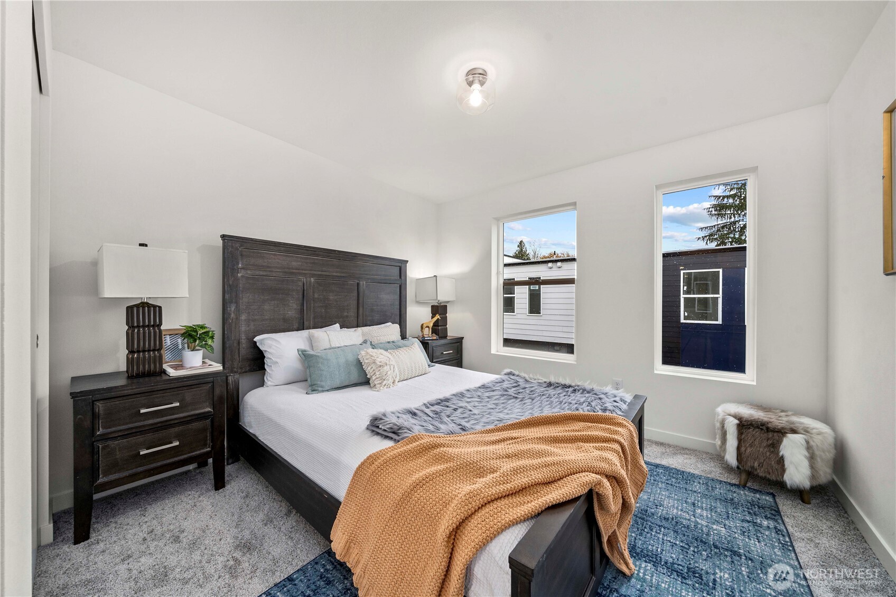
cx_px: 448
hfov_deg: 112.6
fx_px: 299
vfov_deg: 90.0
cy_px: 298
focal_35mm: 12
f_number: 8
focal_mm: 12
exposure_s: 1/15
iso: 1000
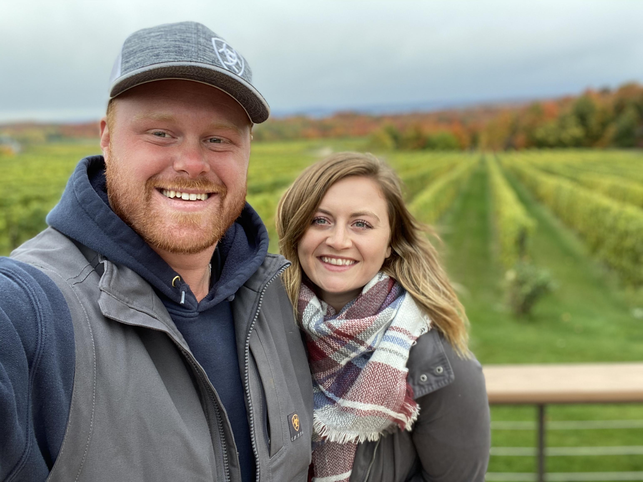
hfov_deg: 60.0
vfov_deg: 46.8
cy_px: 241
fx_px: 557
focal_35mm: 30
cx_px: 322
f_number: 2.2
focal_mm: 2.71
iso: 32
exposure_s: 1/122
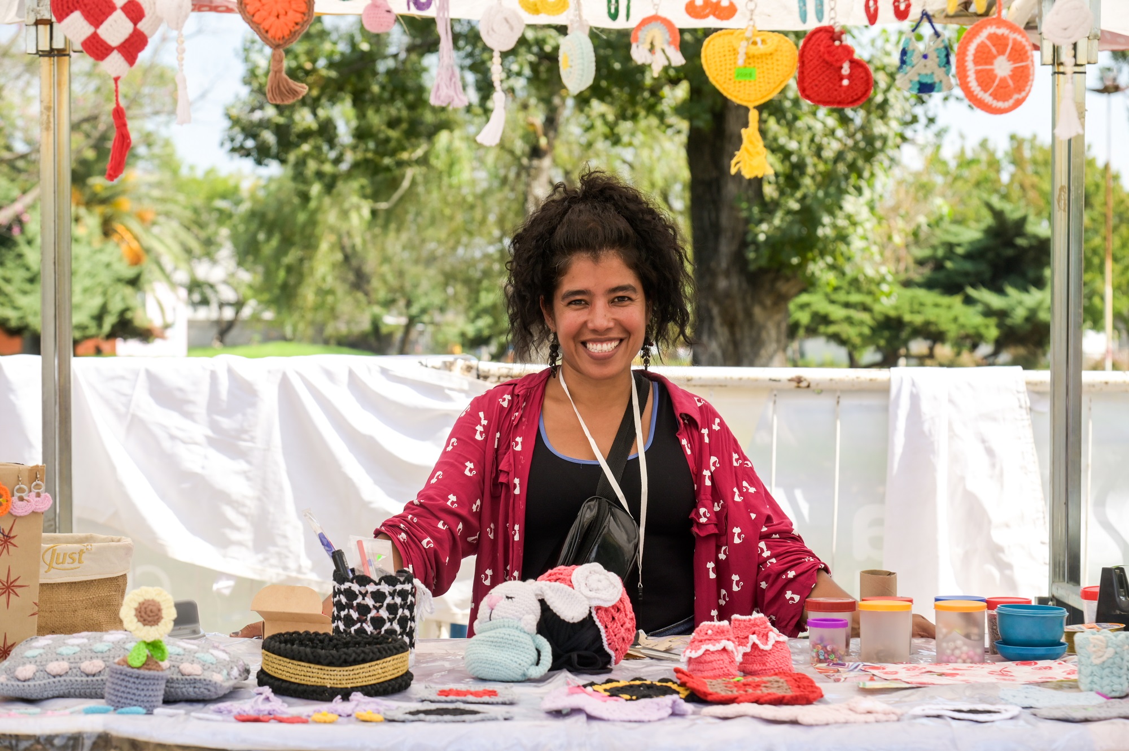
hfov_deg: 30.5
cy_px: 376
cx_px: 564
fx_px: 2068
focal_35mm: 66
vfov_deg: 20.6
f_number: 5.6
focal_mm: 66
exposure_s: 1/400
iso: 200
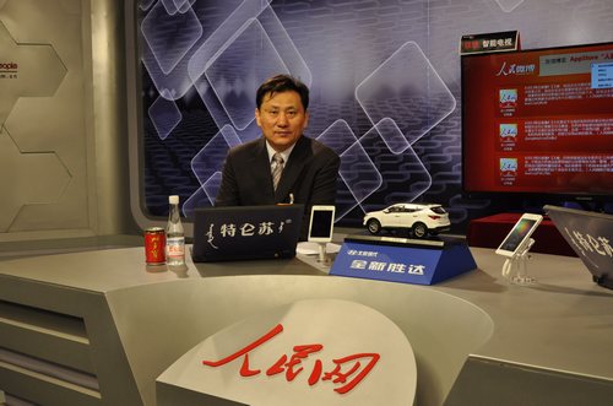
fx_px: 637
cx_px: 306
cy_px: 203
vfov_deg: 35.3
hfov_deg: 51.4
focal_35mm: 38
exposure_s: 1/125
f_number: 5.6
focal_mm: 25
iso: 400
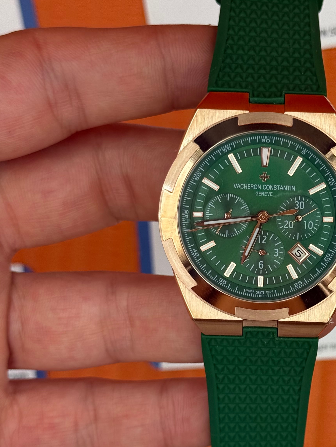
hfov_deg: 17.4
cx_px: 282
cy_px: 271
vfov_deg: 23.2
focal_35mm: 84
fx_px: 1087
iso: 64
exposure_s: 1/641
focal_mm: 6.76
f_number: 1.78
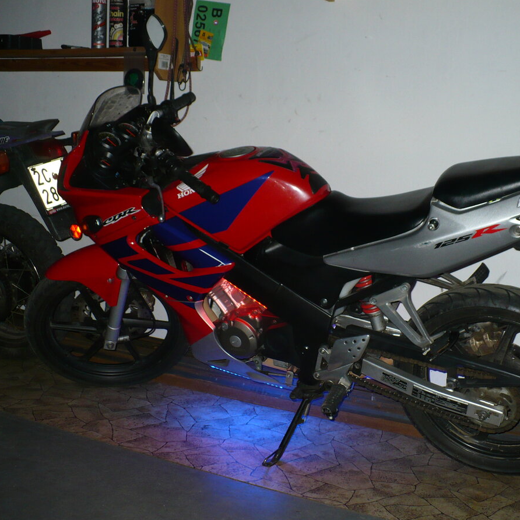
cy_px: 260
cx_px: 324
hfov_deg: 38.1
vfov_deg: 38.3
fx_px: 748
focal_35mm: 44
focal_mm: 6.1
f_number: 2.8
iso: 125
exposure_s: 1/30
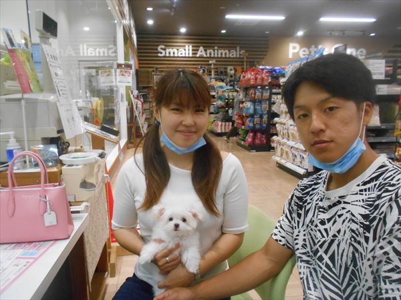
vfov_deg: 53.1
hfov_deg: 67.3
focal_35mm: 26
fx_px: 301
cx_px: 200
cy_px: 150
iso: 800
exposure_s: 1/100
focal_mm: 4.6
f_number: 3.2
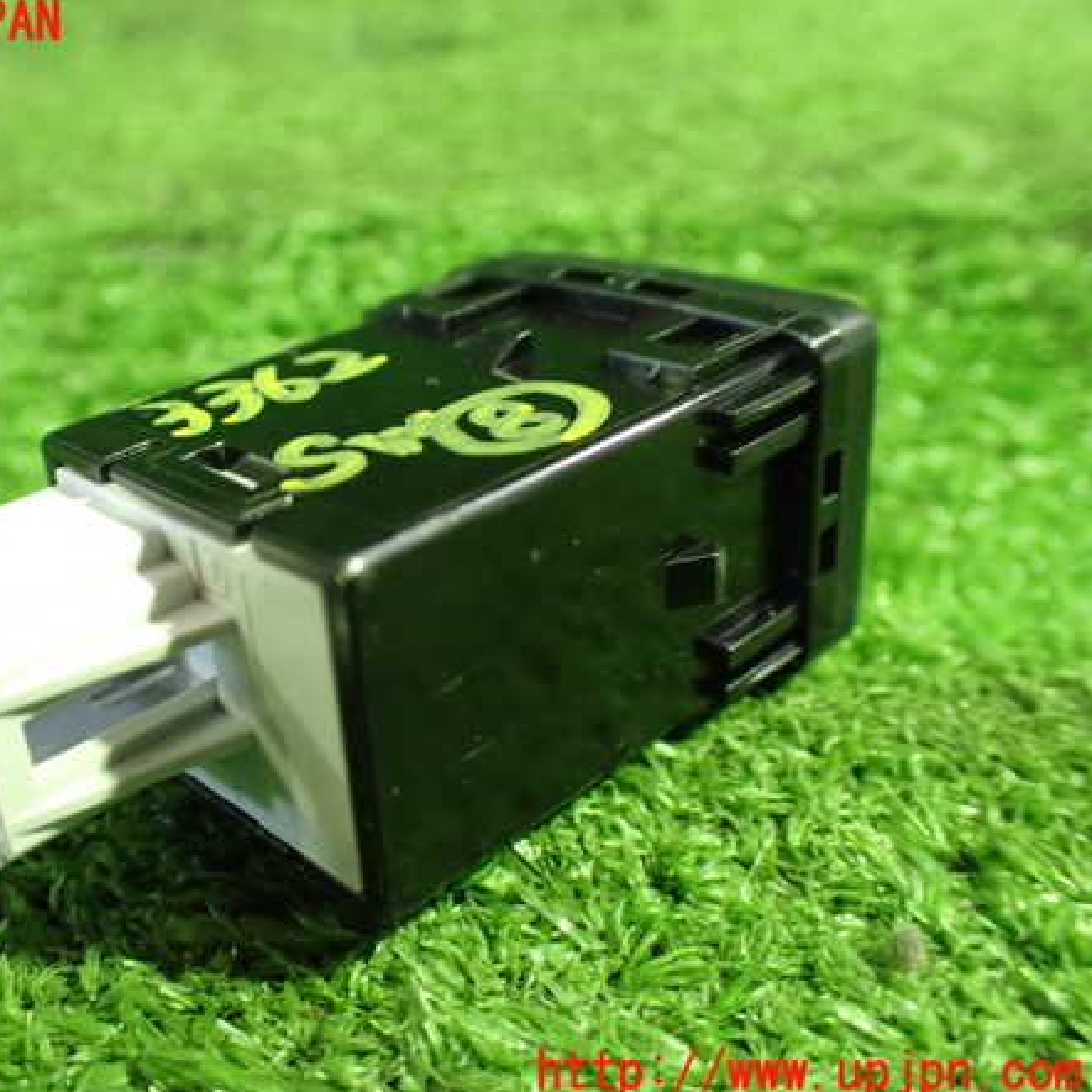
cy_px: 548
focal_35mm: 36
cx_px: 353
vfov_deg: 46.0
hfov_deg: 45.3
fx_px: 1285
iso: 1250
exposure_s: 1/30
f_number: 2.3
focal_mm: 5.4
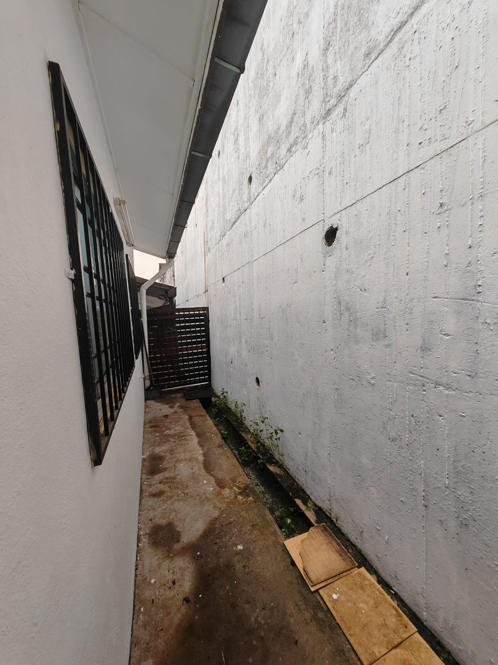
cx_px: 249
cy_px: 332
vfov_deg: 106.2
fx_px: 249
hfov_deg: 89.9
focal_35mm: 13
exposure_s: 1/50
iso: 200
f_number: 2
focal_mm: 1.82
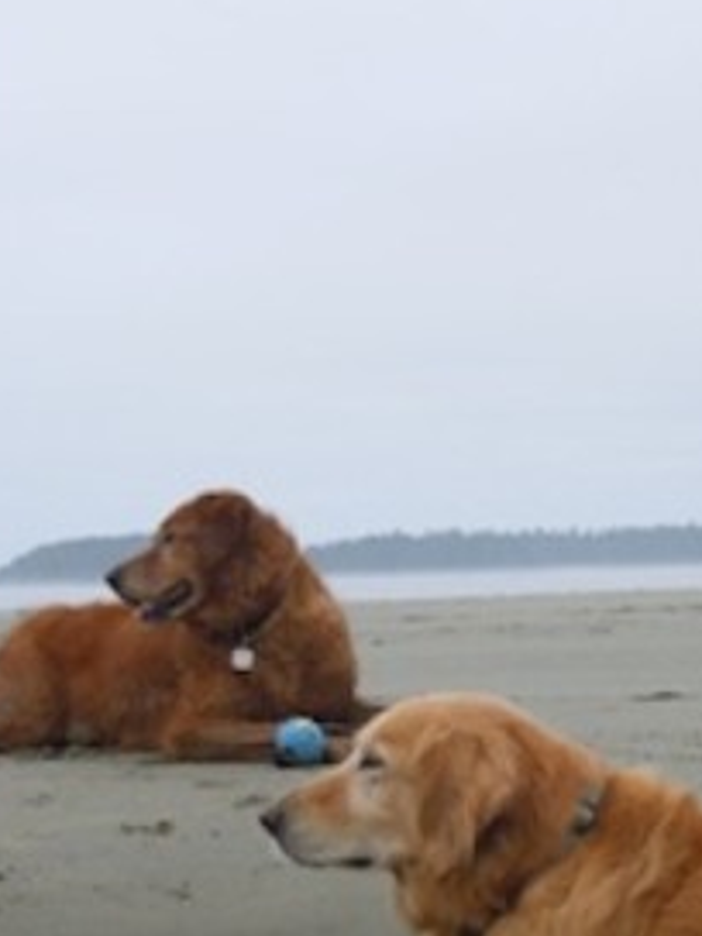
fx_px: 3218
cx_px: 547
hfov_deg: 12.4
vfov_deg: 16.5
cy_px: 692
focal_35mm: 119
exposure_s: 1/500
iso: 100
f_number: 4.9
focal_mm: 9.6
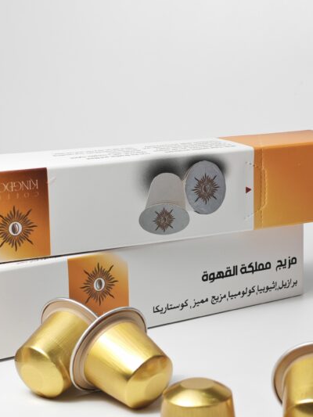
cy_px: 268
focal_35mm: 102
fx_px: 1229
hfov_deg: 14.5
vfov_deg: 19.2
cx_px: 228
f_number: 1.9
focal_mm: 6.12
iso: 100
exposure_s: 1/100
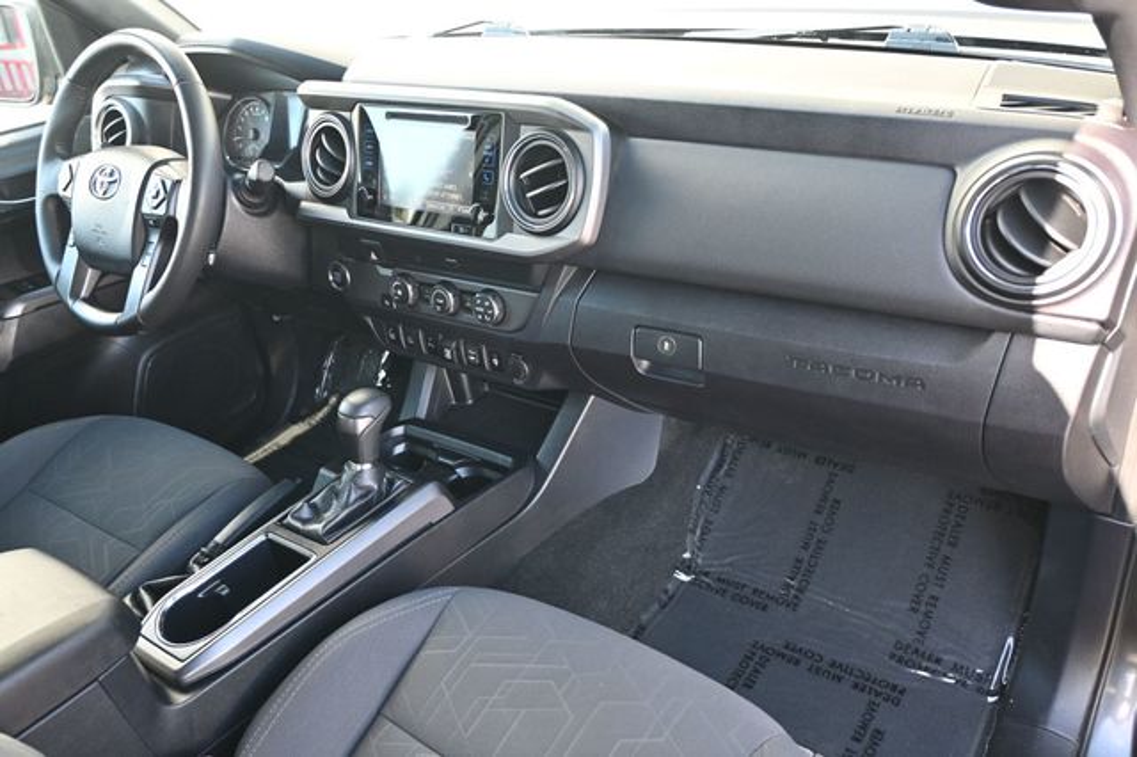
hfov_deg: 63.2
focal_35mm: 29
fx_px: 923
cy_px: 378
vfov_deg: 44.6
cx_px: 568
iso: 720
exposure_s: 1/125
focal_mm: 19.5
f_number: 3.8
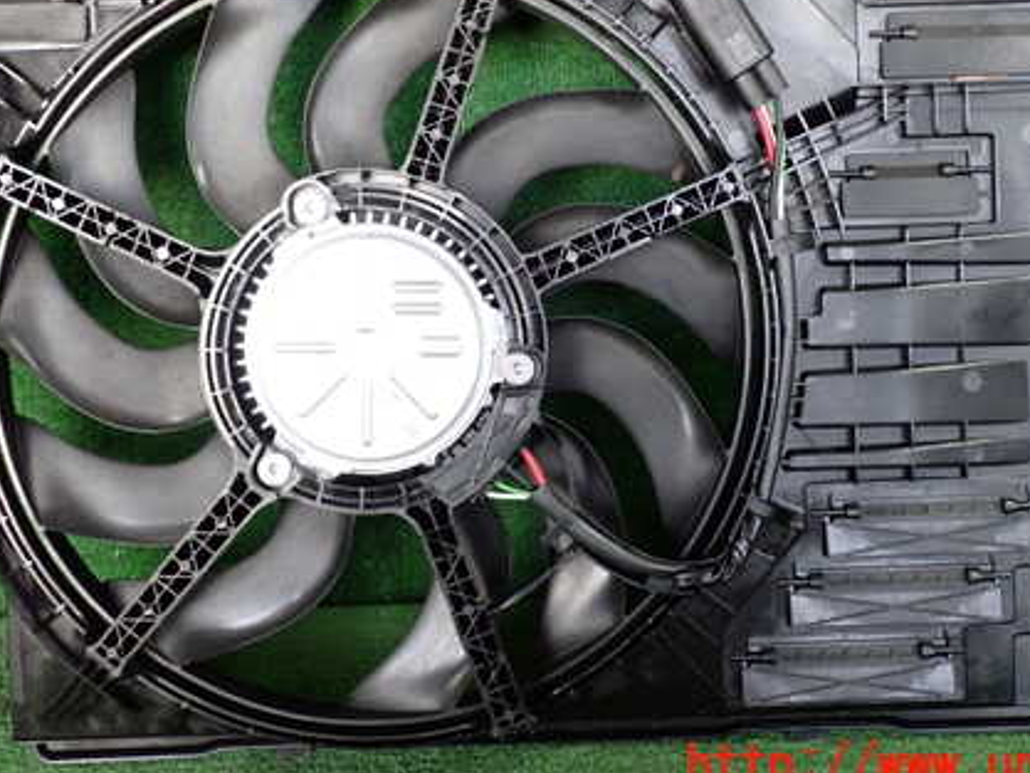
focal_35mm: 46
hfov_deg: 41.2
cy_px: 242
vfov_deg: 31.2
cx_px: 504
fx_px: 1369
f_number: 2.4
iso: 1000
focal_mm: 5.79
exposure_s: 1/125
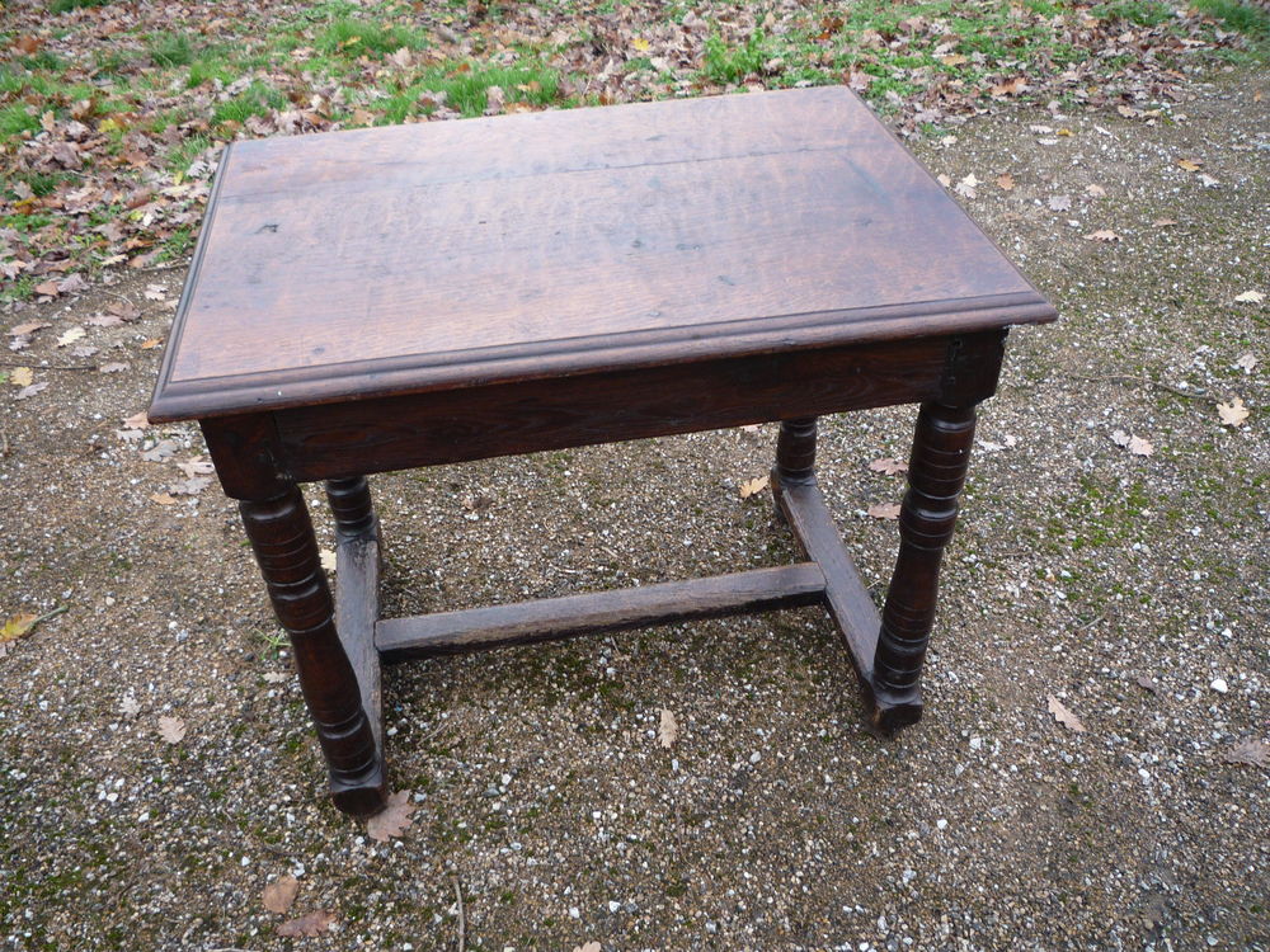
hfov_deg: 60.0
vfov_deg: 46.8
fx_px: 1101
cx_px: 635
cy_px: 476
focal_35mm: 30
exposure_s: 1/50
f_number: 3.3
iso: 100
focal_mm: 5.2
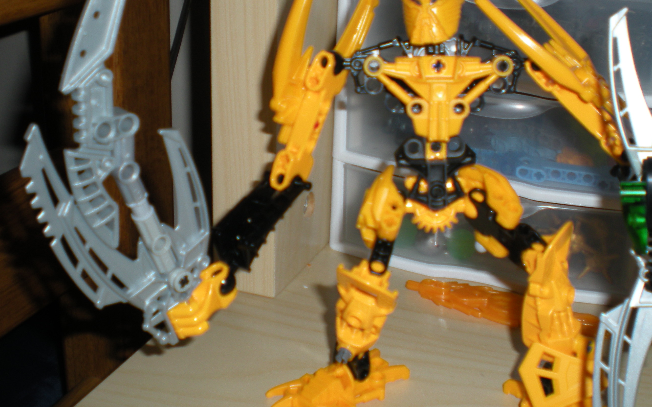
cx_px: 383
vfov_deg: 25.2
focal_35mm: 51
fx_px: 906
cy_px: 144
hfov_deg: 39.4
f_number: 3.1
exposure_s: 1/60
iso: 64
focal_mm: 6.3
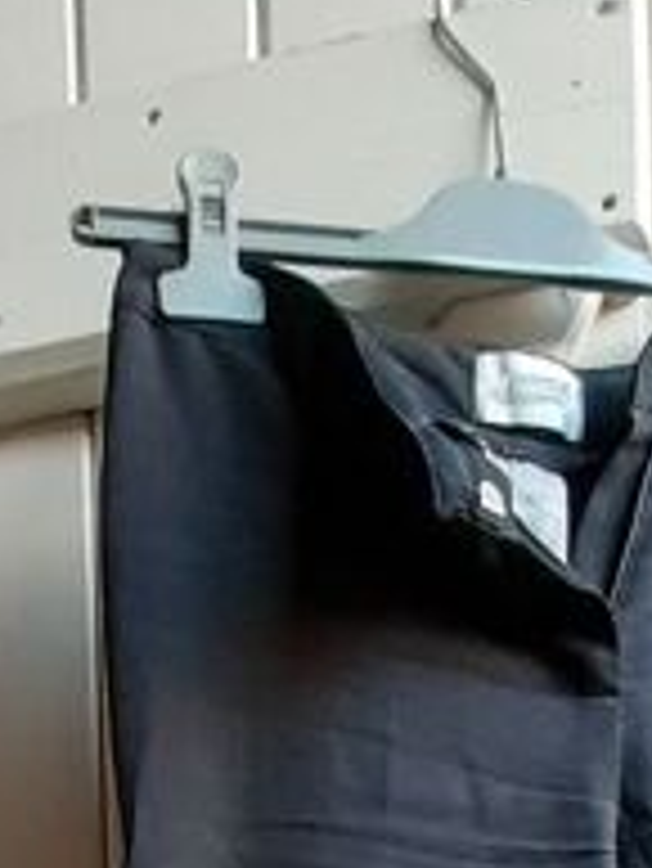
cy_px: 1376
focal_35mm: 43
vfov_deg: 26.7
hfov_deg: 32.4
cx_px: 99
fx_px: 1079
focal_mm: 1.13
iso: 200
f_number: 2.2
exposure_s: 1/50
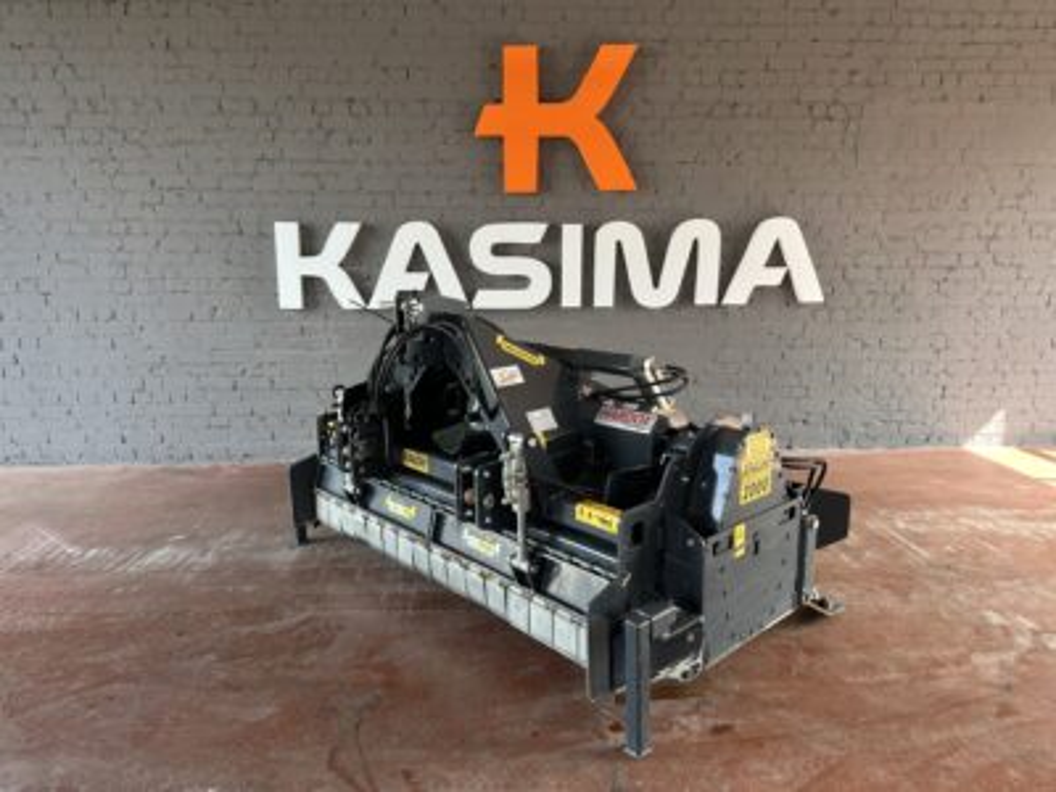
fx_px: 732
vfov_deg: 56.8
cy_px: 396
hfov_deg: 71.6
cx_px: 528
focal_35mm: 24
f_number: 1.78
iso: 80
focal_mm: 6.86
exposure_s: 1/121
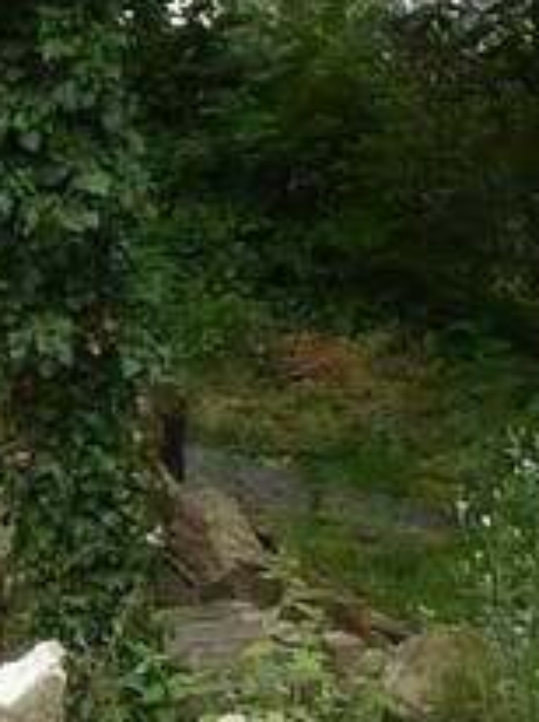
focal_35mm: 373
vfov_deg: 5.3
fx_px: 7760
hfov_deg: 3.6
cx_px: -2093
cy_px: 49
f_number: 3.8
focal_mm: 7.9
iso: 80
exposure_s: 1/80
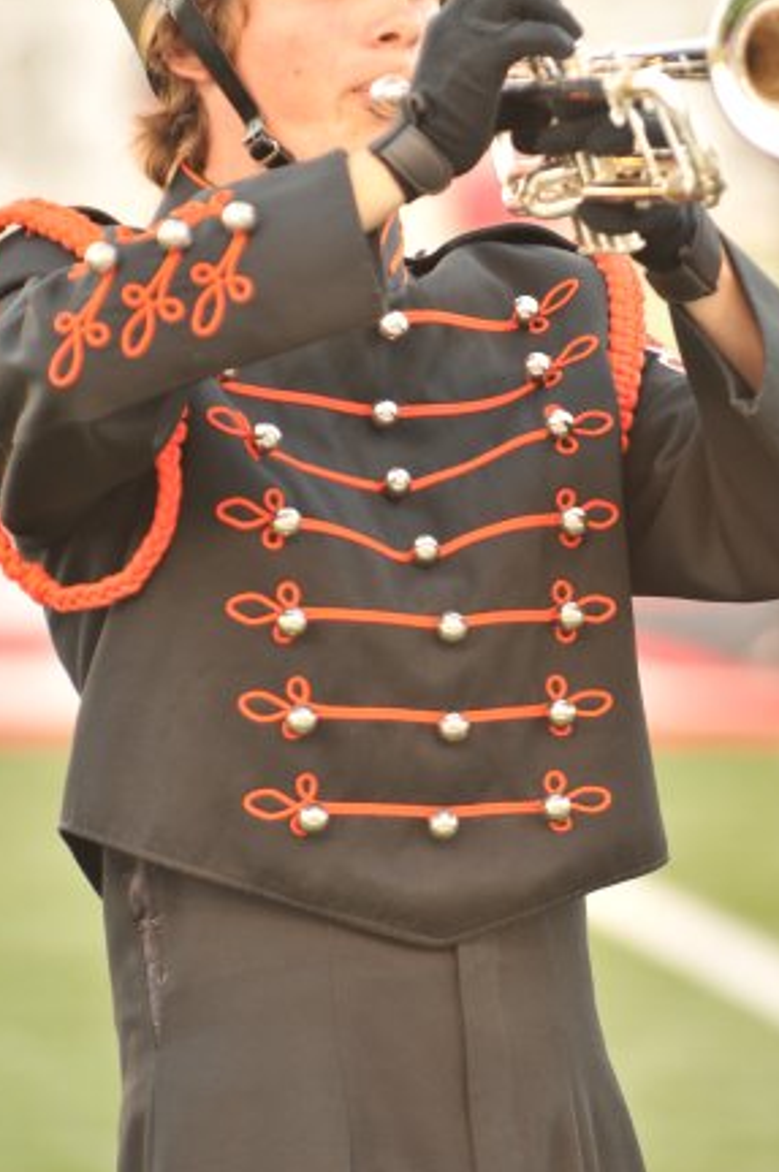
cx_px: 392
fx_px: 13567
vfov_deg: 4.9
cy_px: 450
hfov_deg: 3.3
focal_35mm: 417
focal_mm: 200
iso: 200
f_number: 2.8
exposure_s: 1/125
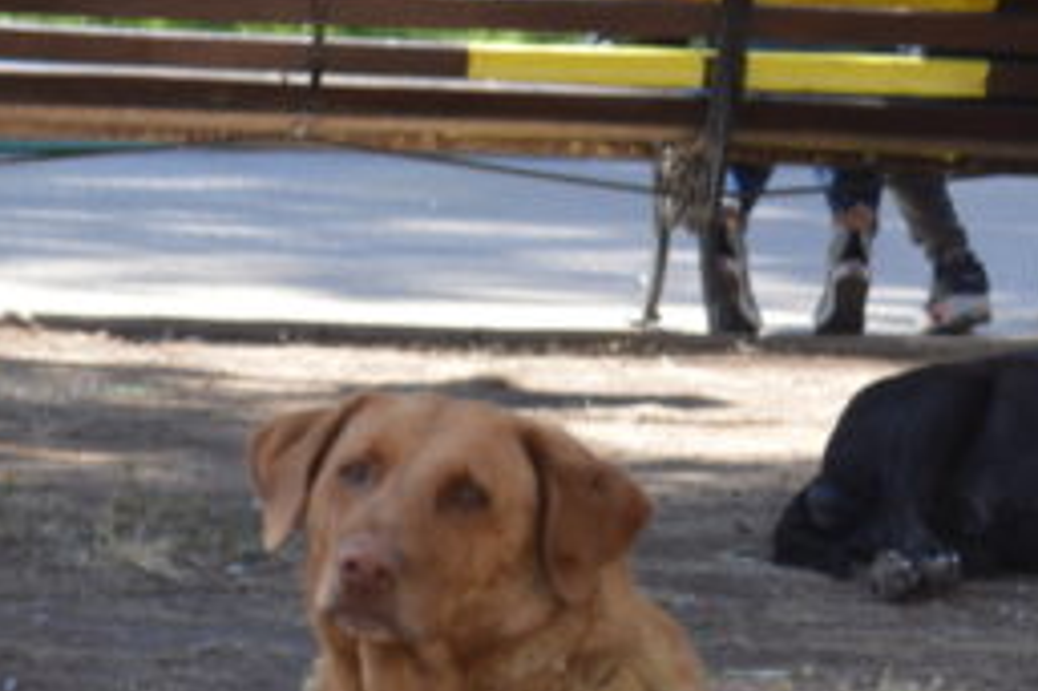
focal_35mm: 246
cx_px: 985
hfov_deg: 8.3
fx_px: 7102
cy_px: 495
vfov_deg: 5.6
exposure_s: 1/125
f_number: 5.6
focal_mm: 55
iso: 200
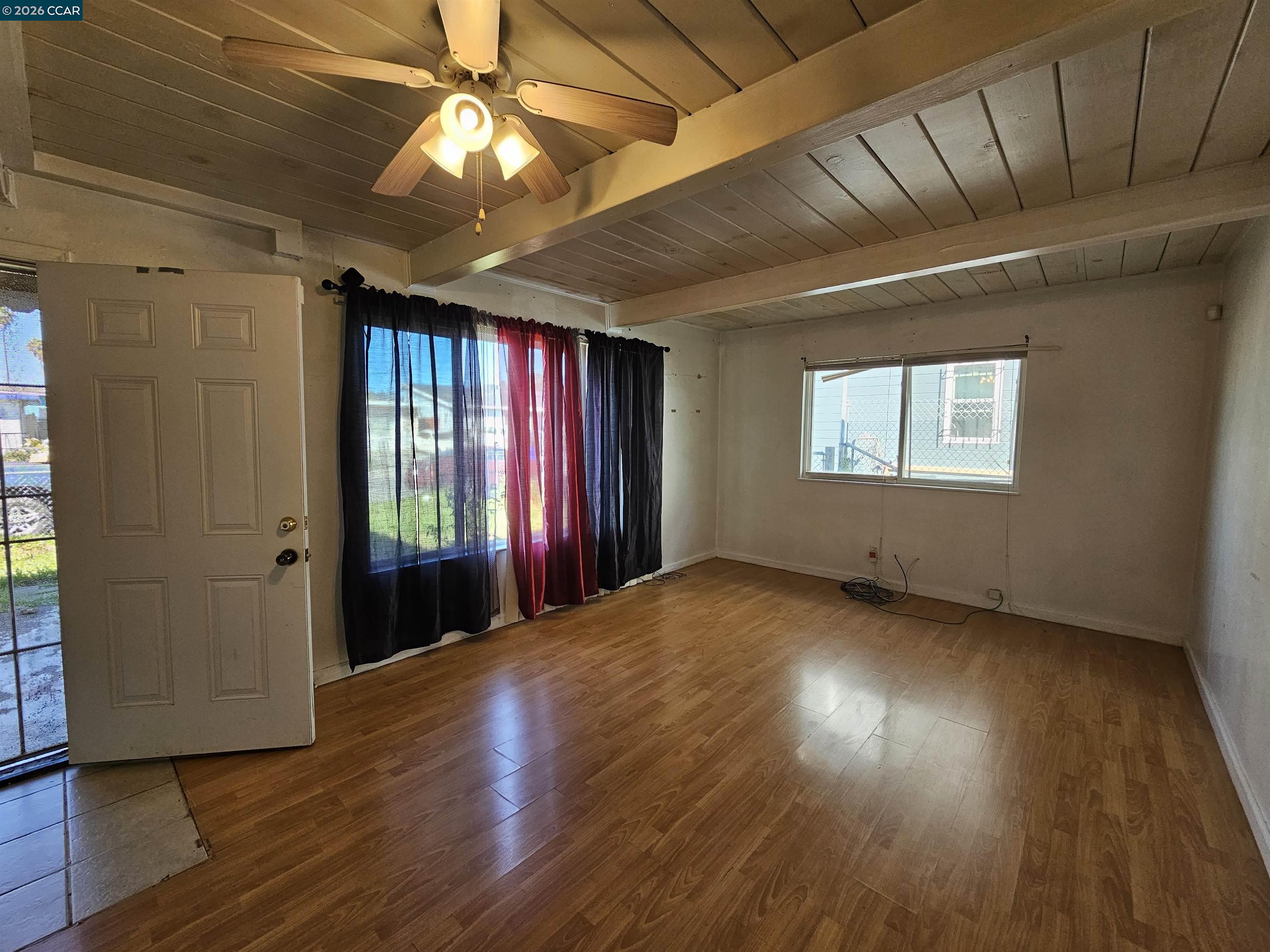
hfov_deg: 106.2
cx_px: 635
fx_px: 477
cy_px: 476
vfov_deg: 89.9
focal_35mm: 13
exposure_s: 1/60
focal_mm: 2.2
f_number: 2.2
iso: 100
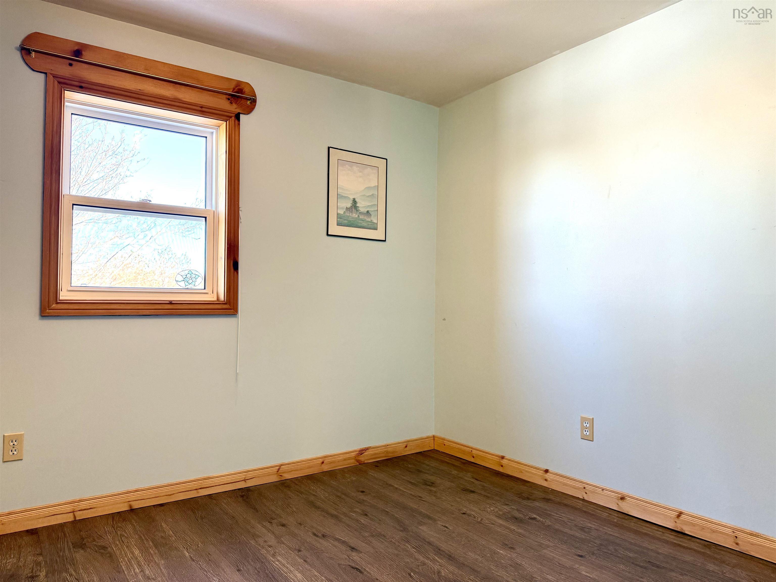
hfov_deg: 71.6
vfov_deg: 56.8
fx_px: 538
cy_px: 291
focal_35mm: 24
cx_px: 388
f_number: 1.78
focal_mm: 6.76
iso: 200
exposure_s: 1/122
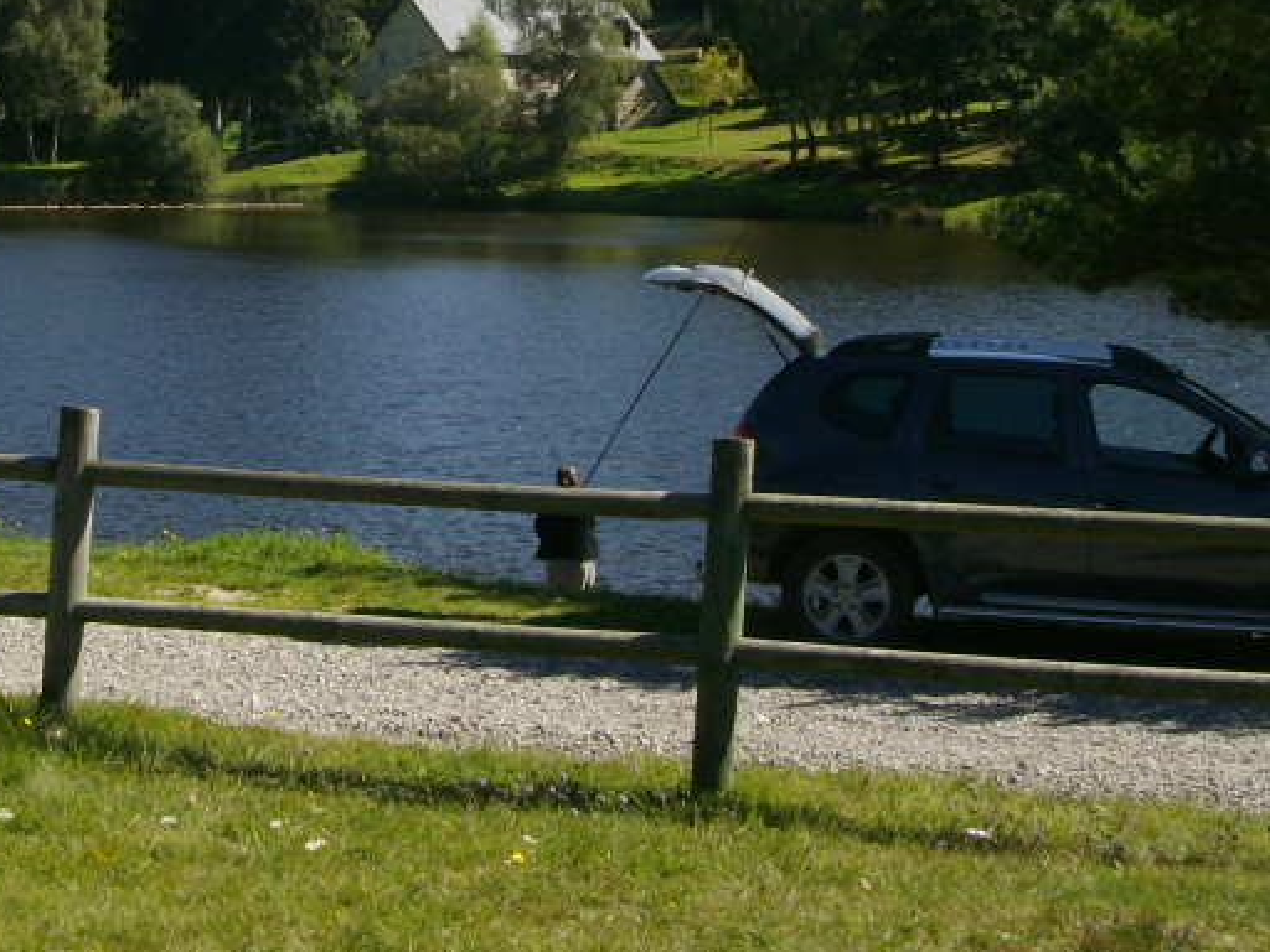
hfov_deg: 26.8
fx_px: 2642
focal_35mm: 72
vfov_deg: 19.9
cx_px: 402
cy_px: 17
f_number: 4.8
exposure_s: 1/400
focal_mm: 6
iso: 80
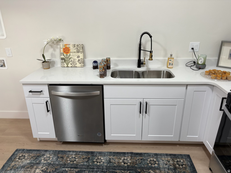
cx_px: 116
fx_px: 174
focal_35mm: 26
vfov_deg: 53.1
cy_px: 86
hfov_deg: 67.3
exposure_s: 1/60
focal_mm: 5.96
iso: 64
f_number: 1.6
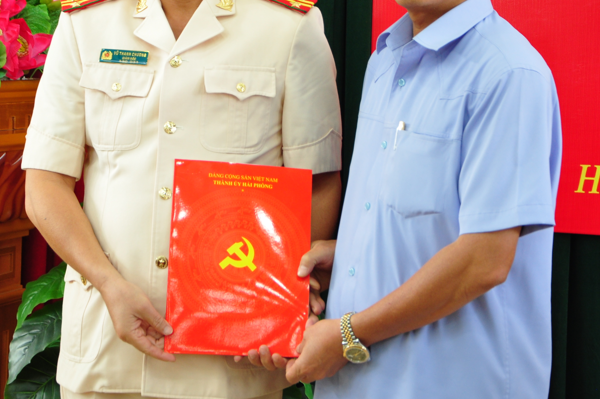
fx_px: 2114
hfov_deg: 16.2
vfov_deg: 10.7
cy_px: 53
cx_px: 314
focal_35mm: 127
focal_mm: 48
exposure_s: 1/25
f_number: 4.8
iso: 400
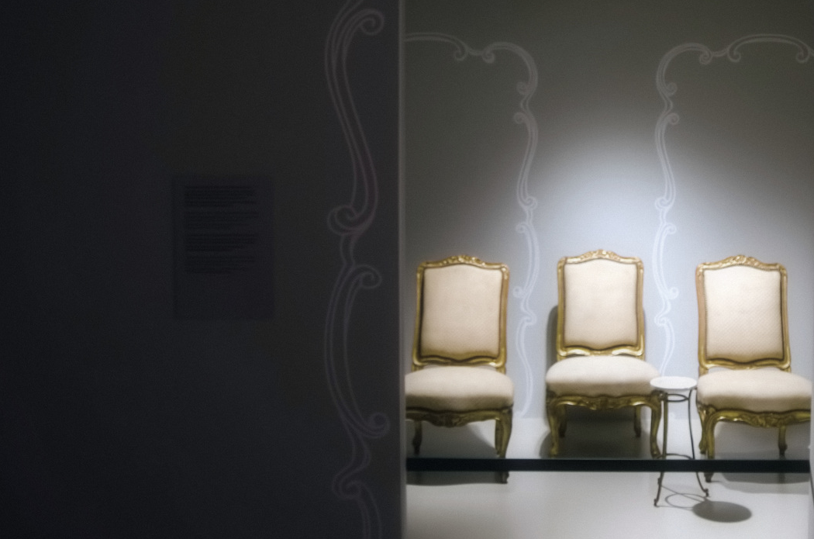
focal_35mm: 35
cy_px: 214
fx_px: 790
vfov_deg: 37.5
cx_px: 590
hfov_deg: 52.6
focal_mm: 14
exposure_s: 1/2
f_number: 4.8
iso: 400
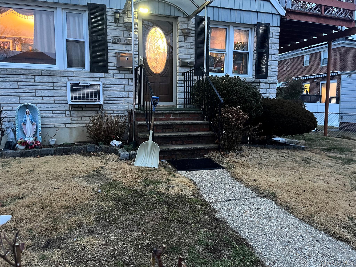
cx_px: 178
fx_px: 267
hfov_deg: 67.3
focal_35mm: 26
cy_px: 134
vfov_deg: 53.1
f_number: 1.6
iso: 640
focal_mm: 5.1
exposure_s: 1/30
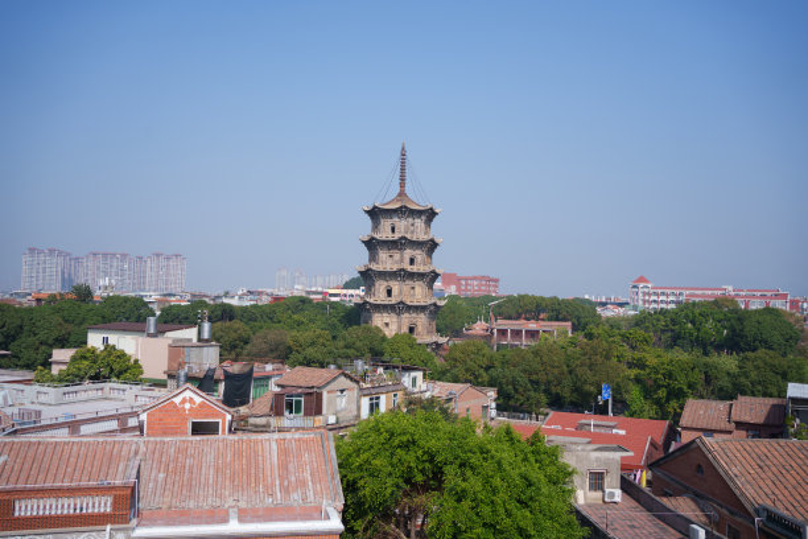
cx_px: 404
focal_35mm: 35
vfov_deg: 37.9
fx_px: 785
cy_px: 270
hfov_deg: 54.4
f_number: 5.6
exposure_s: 1/1000
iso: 100
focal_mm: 35
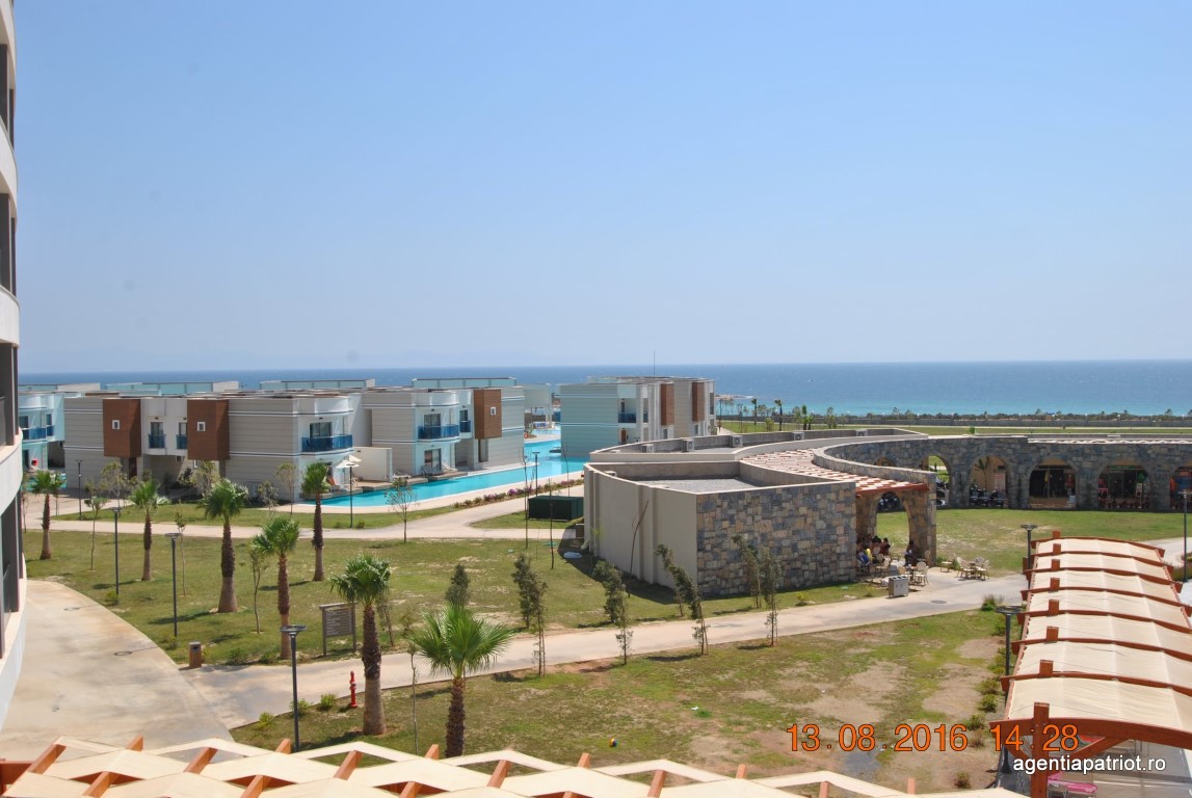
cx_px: 596
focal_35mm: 36
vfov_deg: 37.0
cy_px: 399
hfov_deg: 53.1
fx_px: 1194
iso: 100
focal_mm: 24
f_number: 8
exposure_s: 1/250
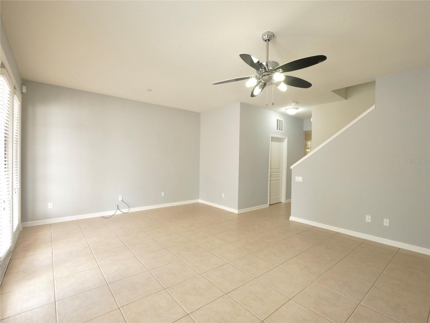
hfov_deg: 94.5
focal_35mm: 16
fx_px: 199
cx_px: 215
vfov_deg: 78.1
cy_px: 162
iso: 400
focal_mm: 8
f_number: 7.1
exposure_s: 1/20
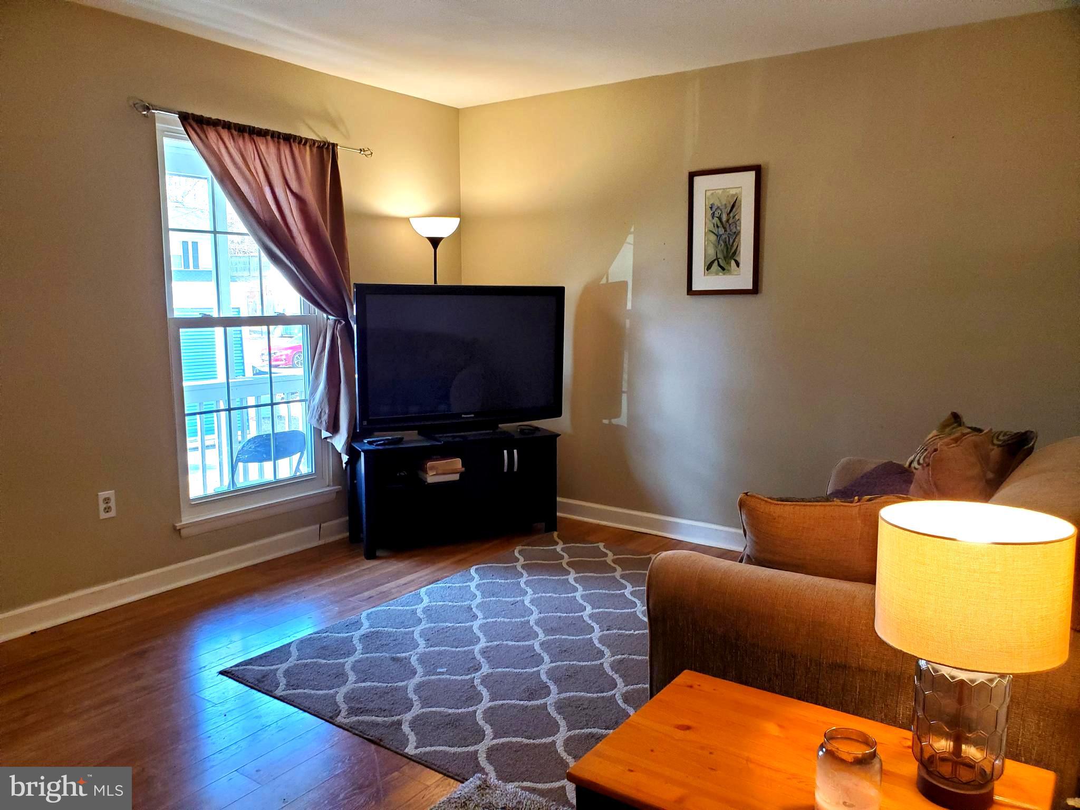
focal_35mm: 26
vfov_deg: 53.1
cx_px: 540
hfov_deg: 67.3
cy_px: 405
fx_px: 811
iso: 250
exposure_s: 1/40
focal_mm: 4.3
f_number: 2.4
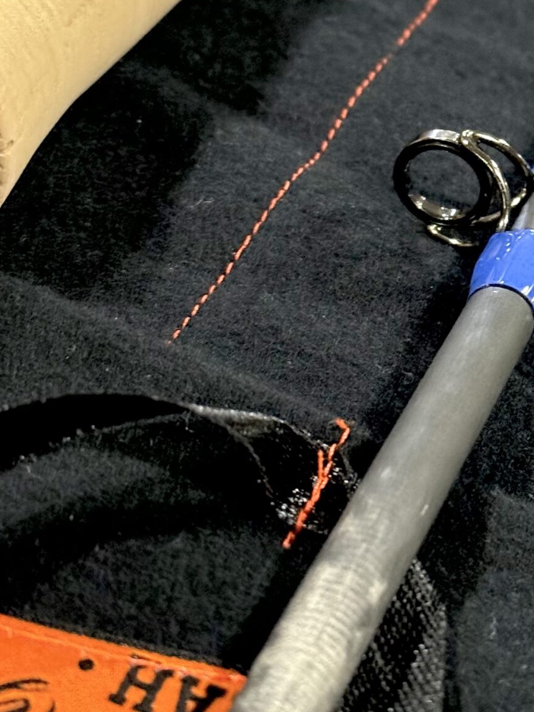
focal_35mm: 107
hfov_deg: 13.7
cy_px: 191
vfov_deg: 18.3
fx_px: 2201
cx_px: 471
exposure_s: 1/30
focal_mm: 6.76
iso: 640
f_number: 1.78
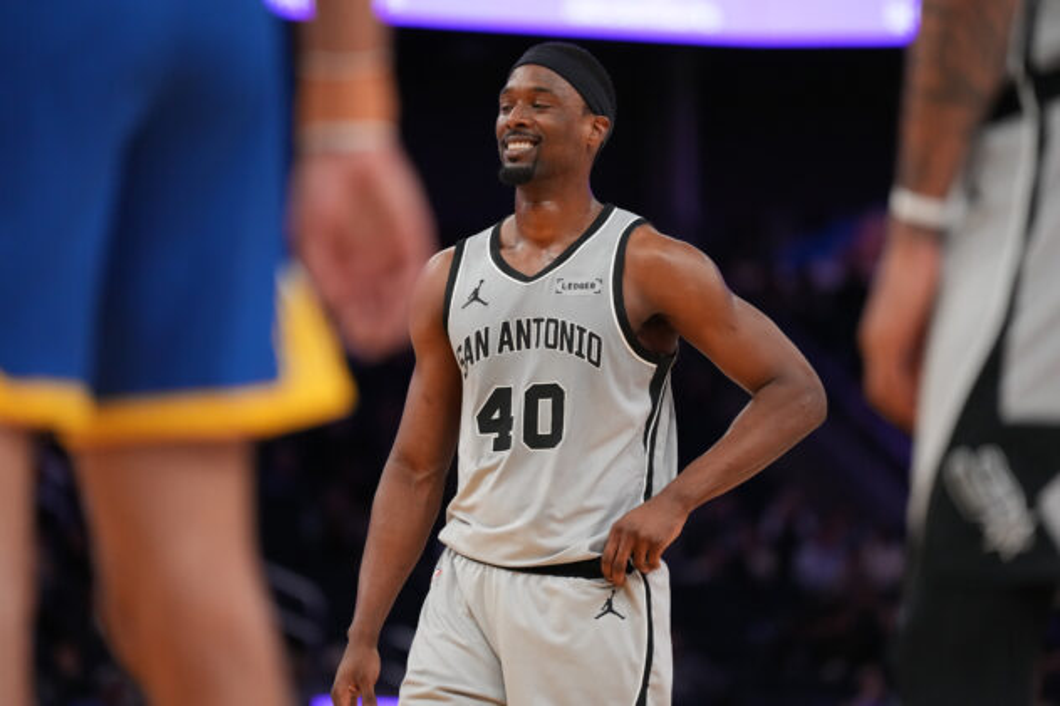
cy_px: 353
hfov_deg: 10.3
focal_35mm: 200
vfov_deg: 6.9
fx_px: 5887
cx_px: 530
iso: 3200
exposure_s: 1/2000
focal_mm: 200
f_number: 2.8
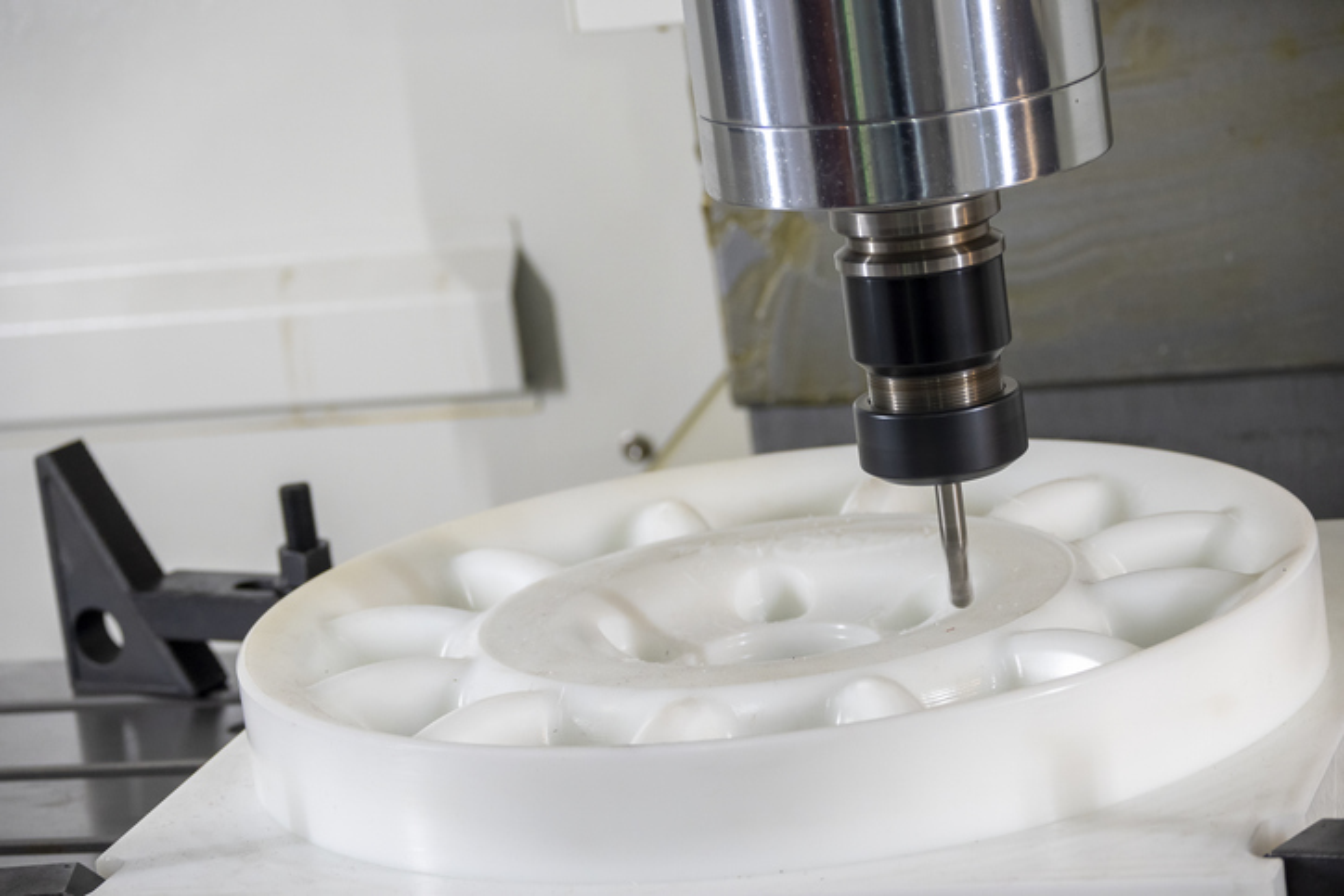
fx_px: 4649
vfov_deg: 11.0
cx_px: 672
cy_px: 448
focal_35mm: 124
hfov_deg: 16.5
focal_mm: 83
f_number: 5
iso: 1000
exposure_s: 1/160
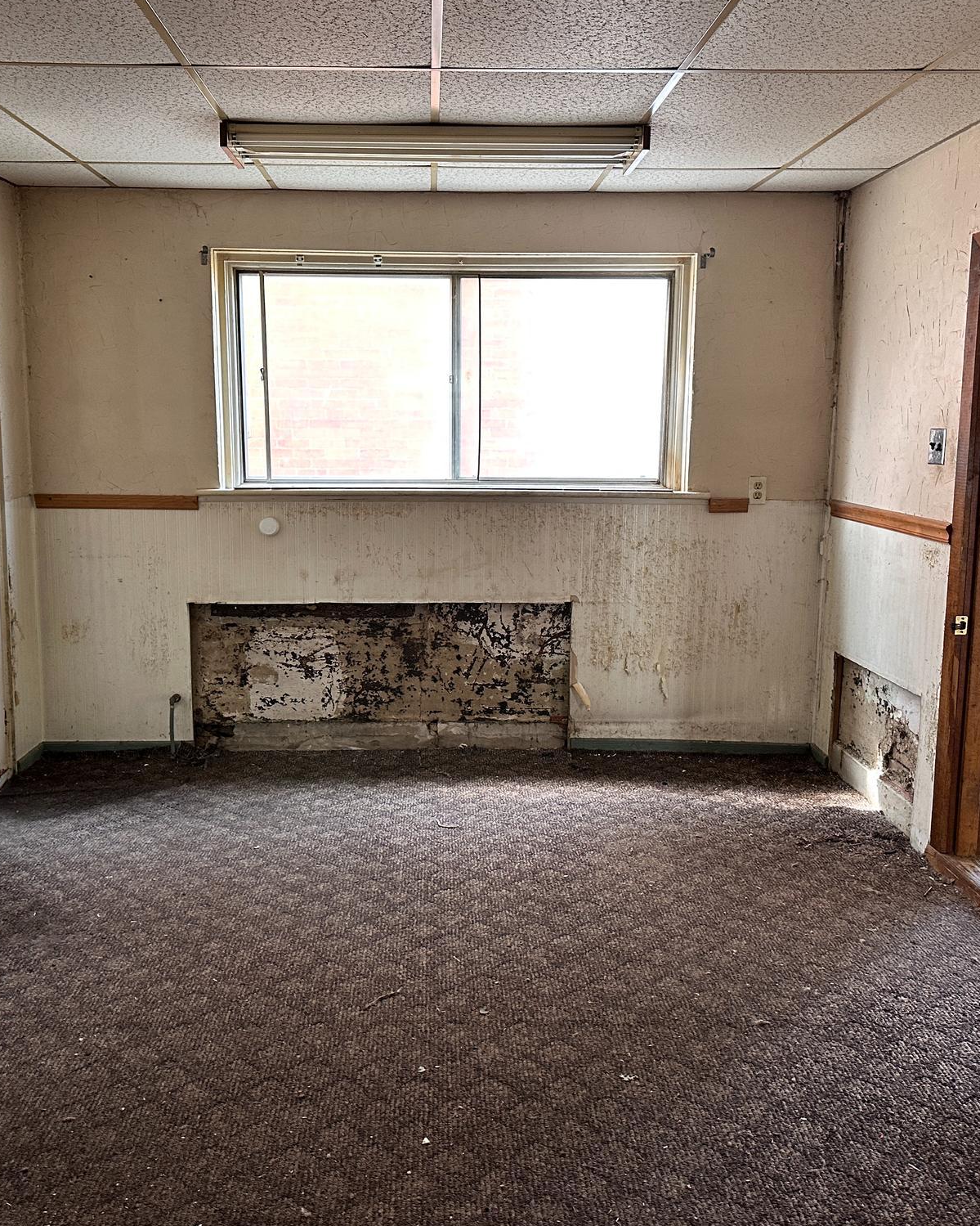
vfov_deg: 55.7
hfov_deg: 45.7
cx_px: 446
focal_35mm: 32
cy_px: 606
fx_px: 1160
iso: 250
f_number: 1.78
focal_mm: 6.86
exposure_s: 1/75
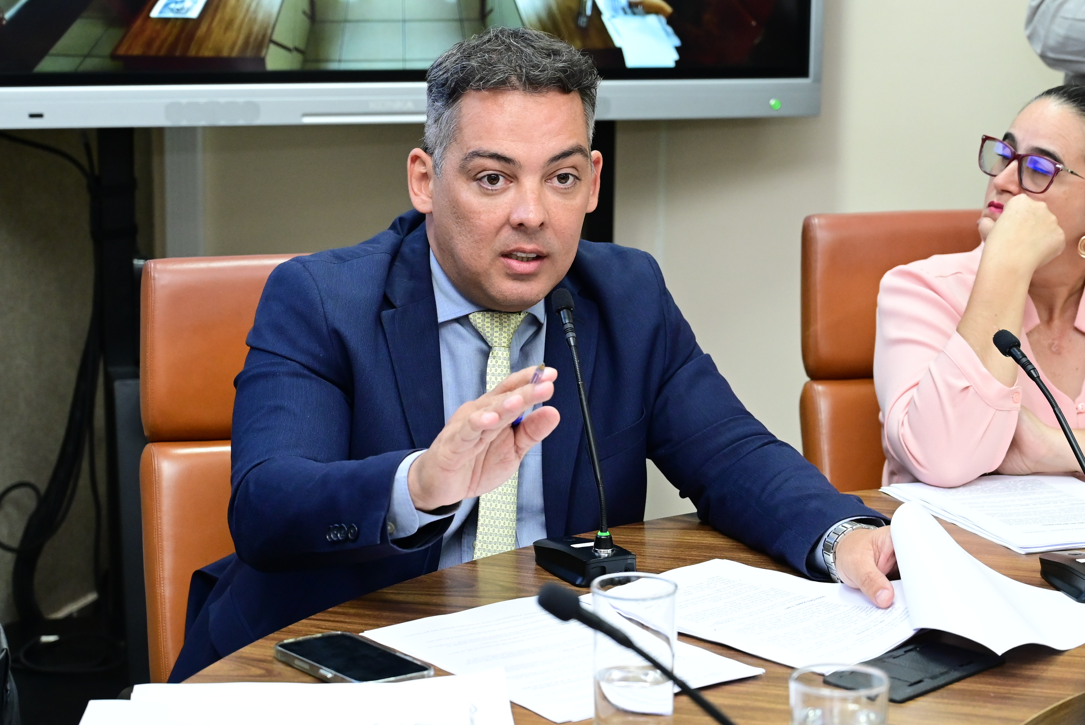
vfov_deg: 18.0
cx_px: 542
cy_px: 362
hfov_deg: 26.6
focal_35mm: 76
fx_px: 2292
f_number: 4
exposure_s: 1/200
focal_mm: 51
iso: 3200
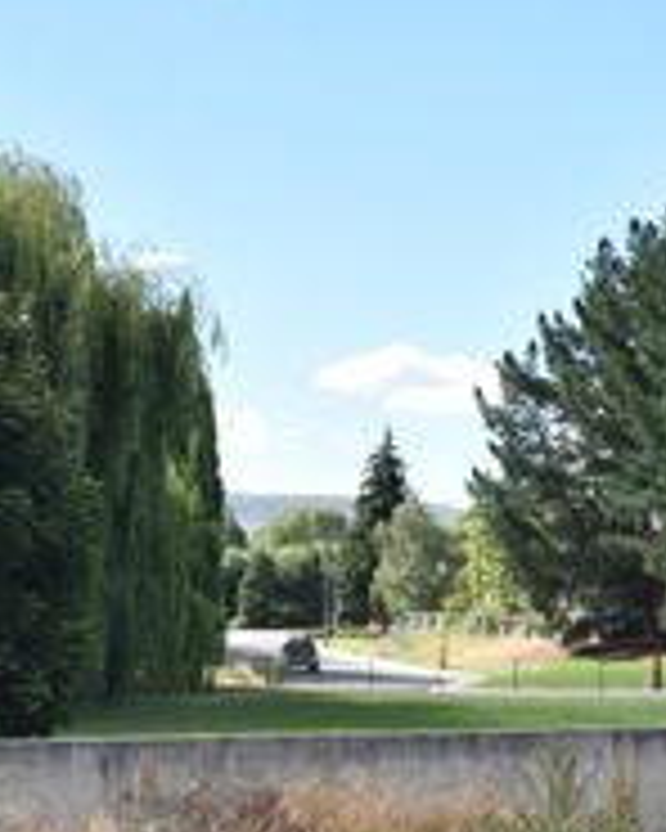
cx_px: 117
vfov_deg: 22.0
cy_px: 654
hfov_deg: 17.7
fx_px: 2119
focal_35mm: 86
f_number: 9
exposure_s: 1/320
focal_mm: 24
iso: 200
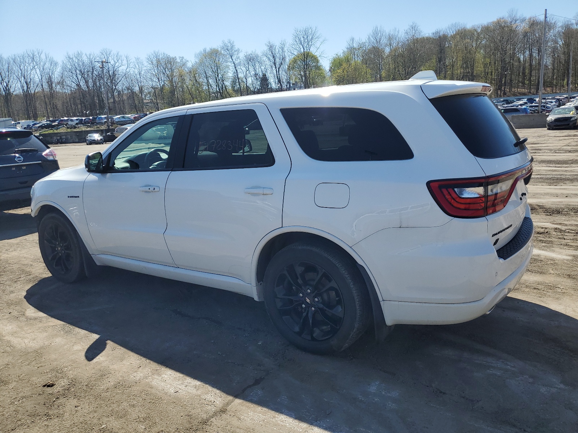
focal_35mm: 26
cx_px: 289
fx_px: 434
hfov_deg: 67.3
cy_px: 216
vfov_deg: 53.1
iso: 50
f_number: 1.5
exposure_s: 1/3333
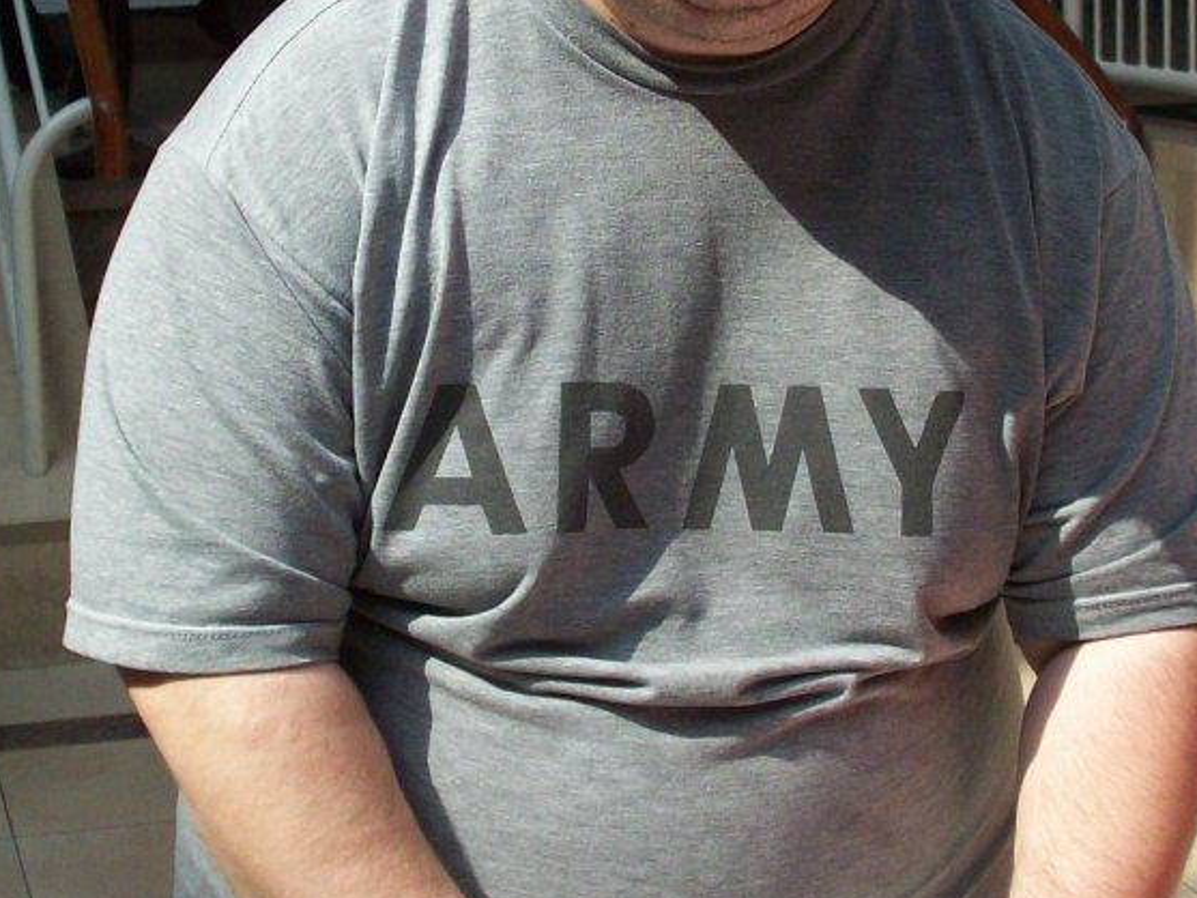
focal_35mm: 85
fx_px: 2940
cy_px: 273
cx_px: 664
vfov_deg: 17.3
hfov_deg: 23.0
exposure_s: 1/514
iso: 80
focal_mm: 6.2
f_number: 2.8
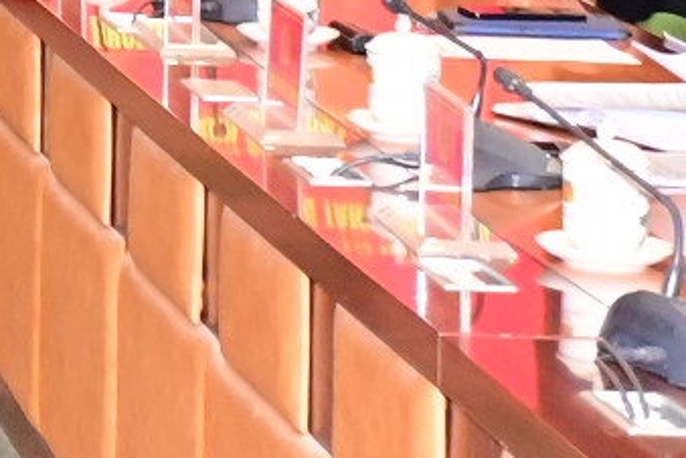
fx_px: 4421
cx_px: -868
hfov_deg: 8.3
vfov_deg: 5.7
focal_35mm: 232
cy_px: -580
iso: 2500
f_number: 4
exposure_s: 1/200
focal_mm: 27
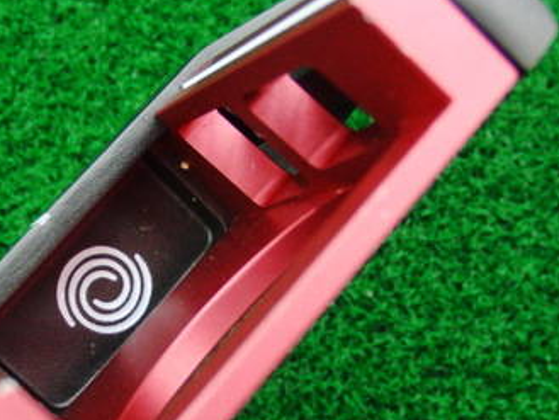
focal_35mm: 72
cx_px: 163
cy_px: 277
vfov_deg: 20.4
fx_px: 1163
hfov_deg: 26.8
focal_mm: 6.42
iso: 400
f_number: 3.6
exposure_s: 1/30
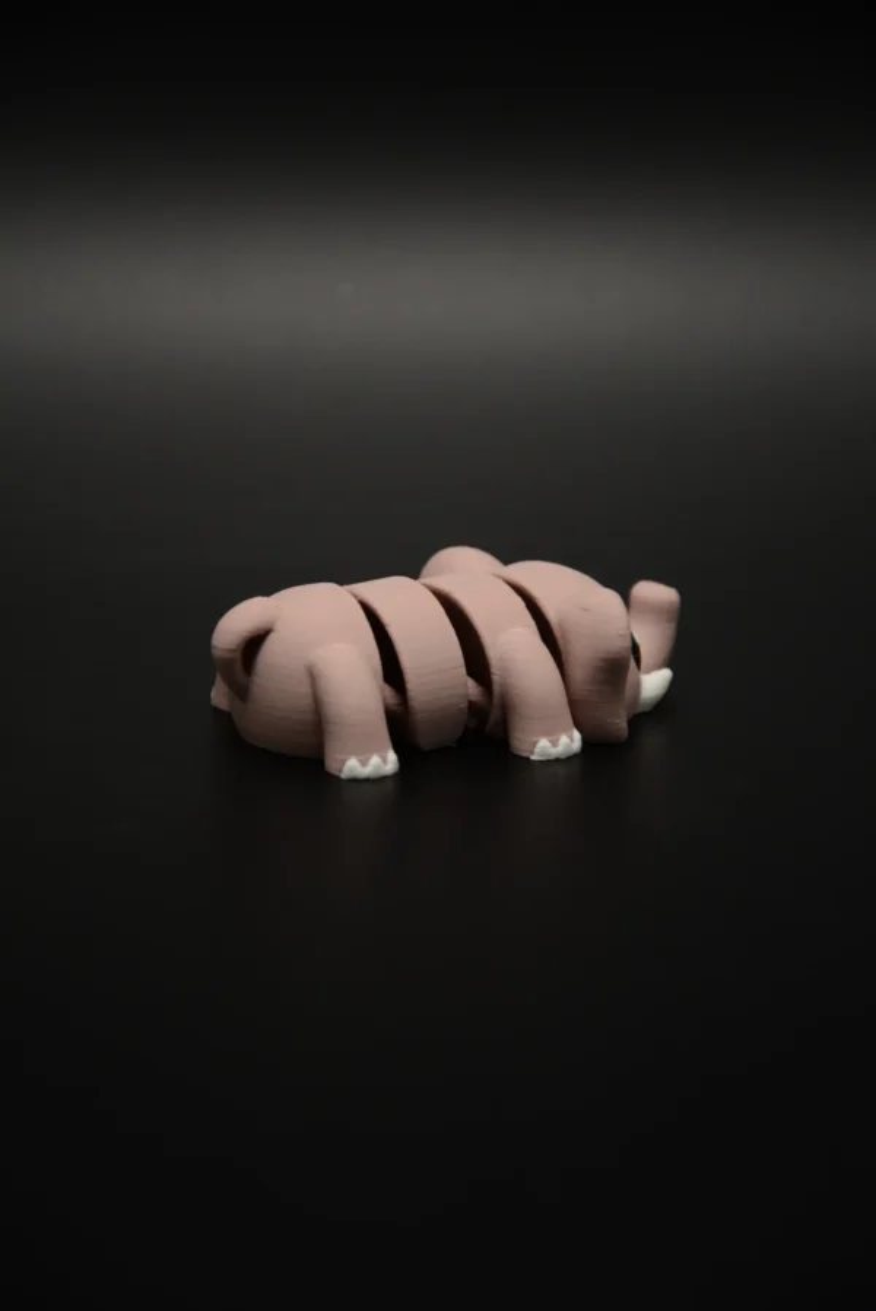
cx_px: 438
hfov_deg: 8.7
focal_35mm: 158
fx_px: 5739
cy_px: 656
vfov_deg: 13.0
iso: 640
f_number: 5.6
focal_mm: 105
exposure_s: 1/60
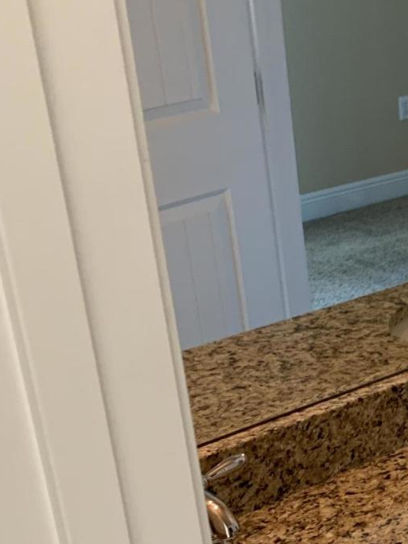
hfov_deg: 18.0
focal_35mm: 76
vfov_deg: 24.9
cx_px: 549
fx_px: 1194
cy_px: 484
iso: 200
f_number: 1.8
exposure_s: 1/60
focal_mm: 4.25
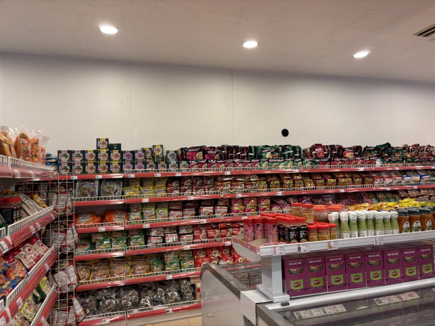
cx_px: 218
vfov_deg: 53.1
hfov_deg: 67.3
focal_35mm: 26
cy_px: 163
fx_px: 327
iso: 80
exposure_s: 1/100
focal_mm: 5.96
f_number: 1.6
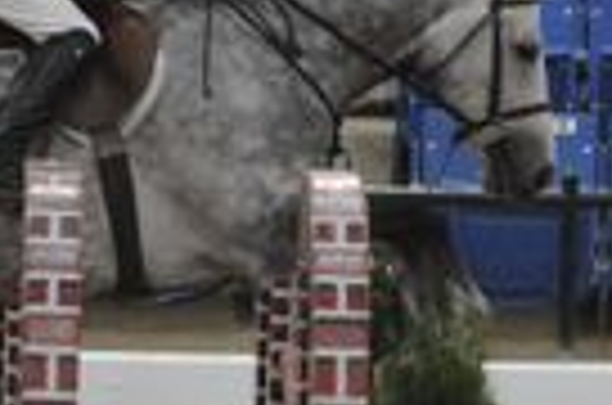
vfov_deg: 1.5
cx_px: 194
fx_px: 15994
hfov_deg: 2.2
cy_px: 216
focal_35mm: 943
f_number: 2.8
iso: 6400
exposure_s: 1/400
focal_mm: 200
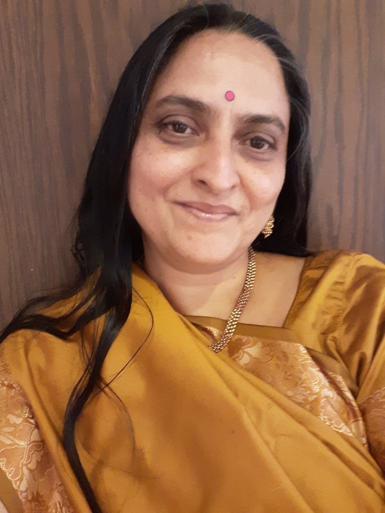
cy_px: 256
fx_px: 460
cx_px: 192
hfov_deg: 45.4
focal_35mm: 31
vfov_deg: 58.4
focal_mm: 2.61
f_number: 2
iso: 500
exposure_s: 1/14
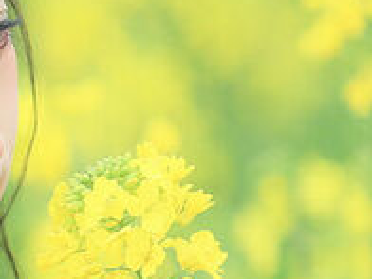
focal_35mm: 865
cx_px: -279
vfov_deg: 1.7
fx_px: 9296
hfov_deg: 2.3
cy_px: 182
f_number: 2.8
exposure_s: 1/320
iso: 200
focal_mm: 168
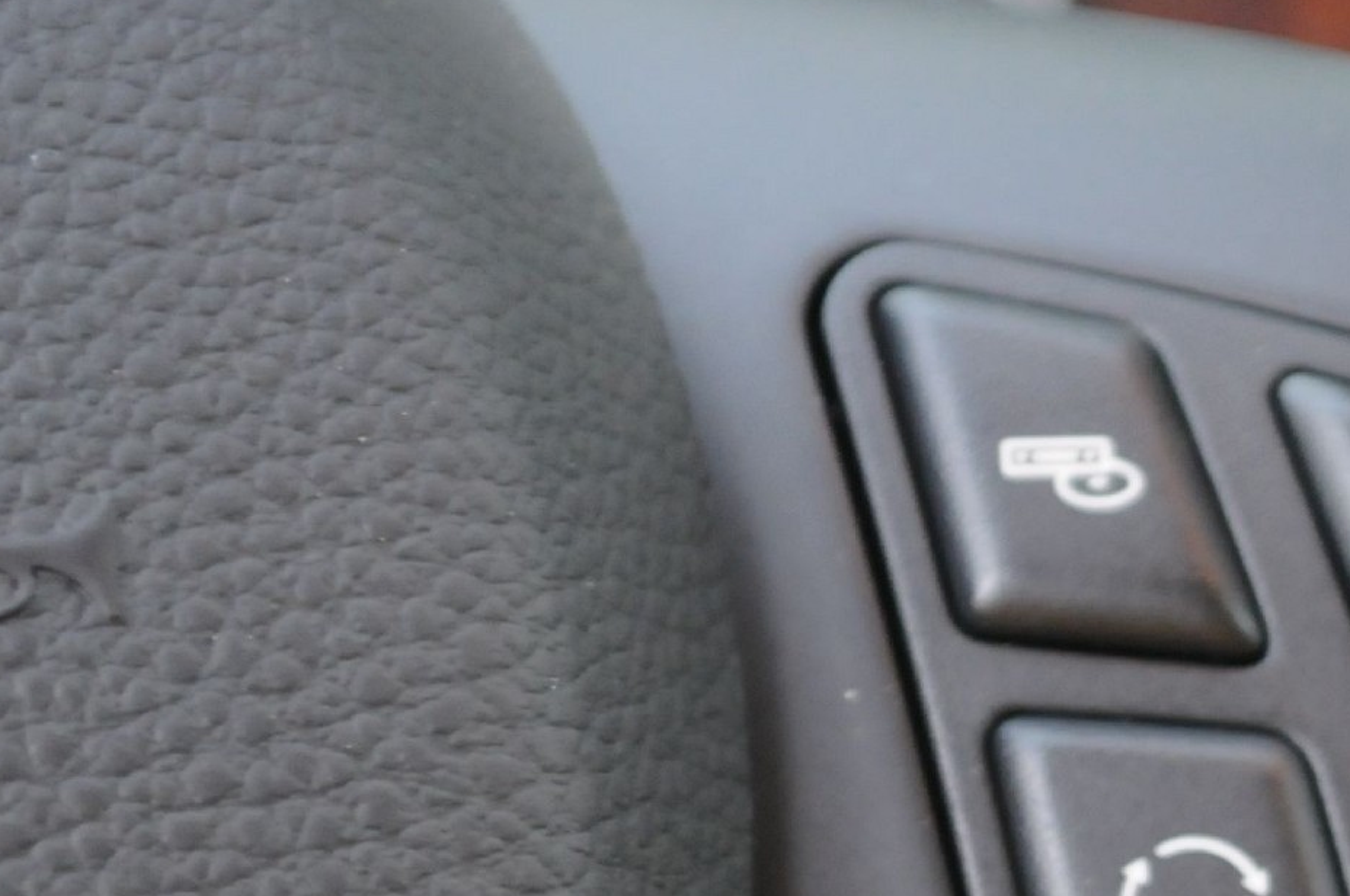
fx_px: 8326
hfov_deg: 9.2
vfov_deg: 6.2
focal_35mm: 222
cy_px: 677
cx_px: 1431
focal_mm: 55
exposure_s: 1/20
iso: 1000
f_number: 5.6
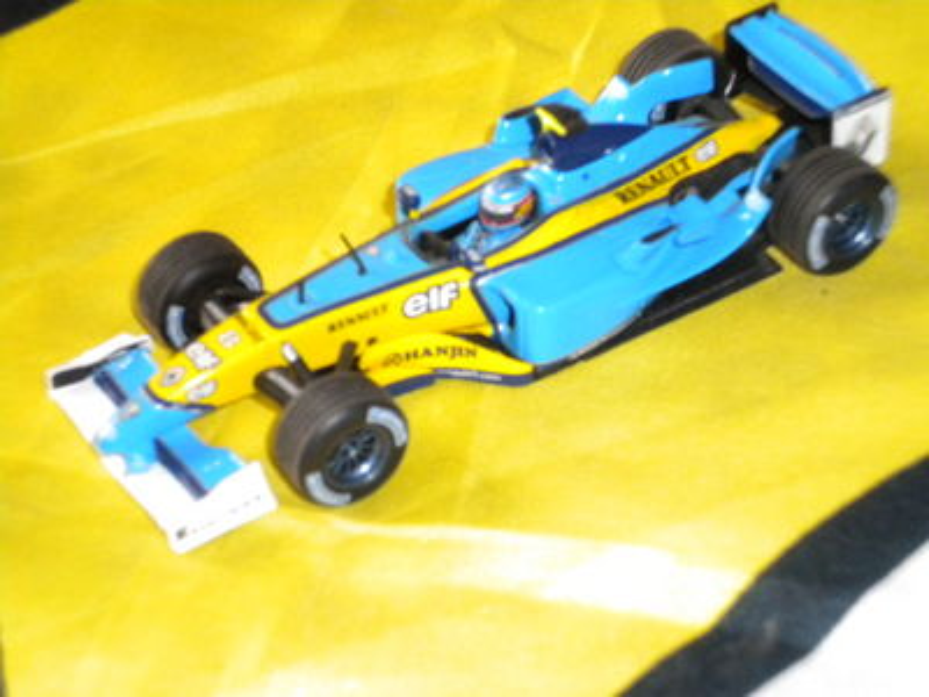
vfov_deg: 14.1
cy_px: 348
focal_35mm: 105
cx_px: 464
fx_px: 2818
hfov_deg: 18.7
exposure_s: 1/60
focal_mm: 18.9
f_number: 5.9
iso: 400
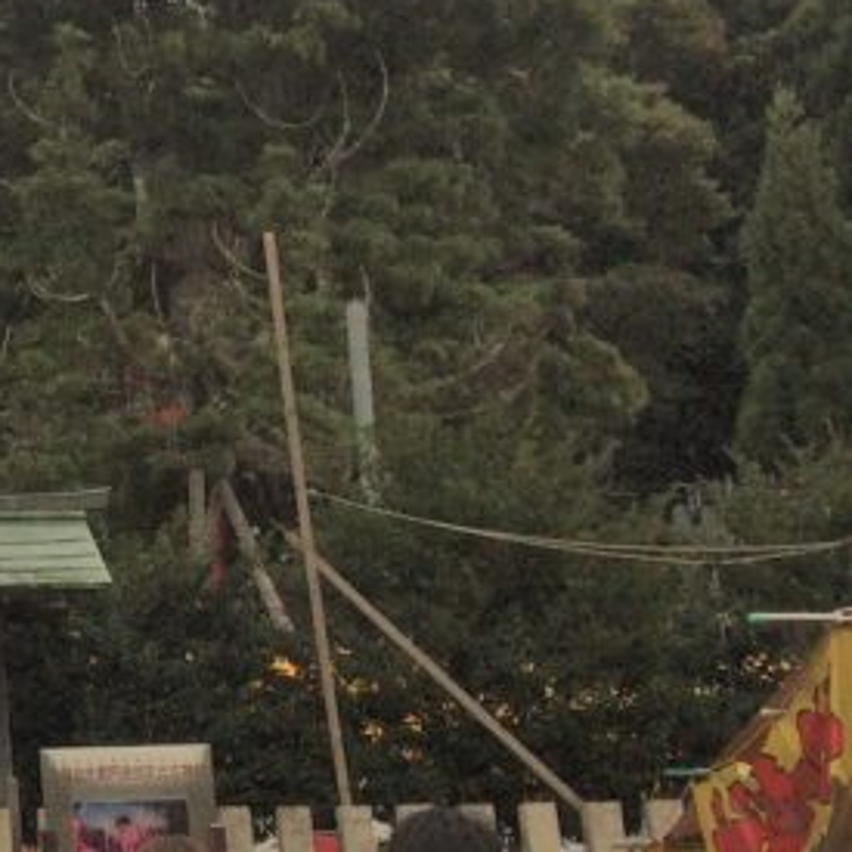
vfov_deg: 15.5
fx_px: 3119
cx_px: -781
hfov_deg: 13.6
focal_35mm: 112
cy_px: 322
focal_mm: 4.15
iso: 32
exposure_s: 1/933
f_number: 2.2
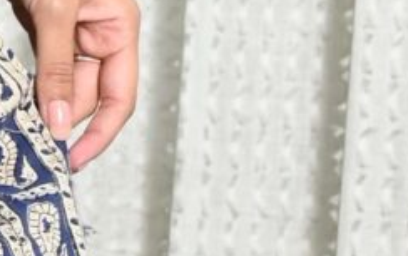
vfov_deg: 3.0
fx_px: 4875
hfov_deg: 4.7
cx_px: -593
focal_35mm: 438
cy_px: -288
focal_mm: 41
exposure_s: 1/160
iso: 500
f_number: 5
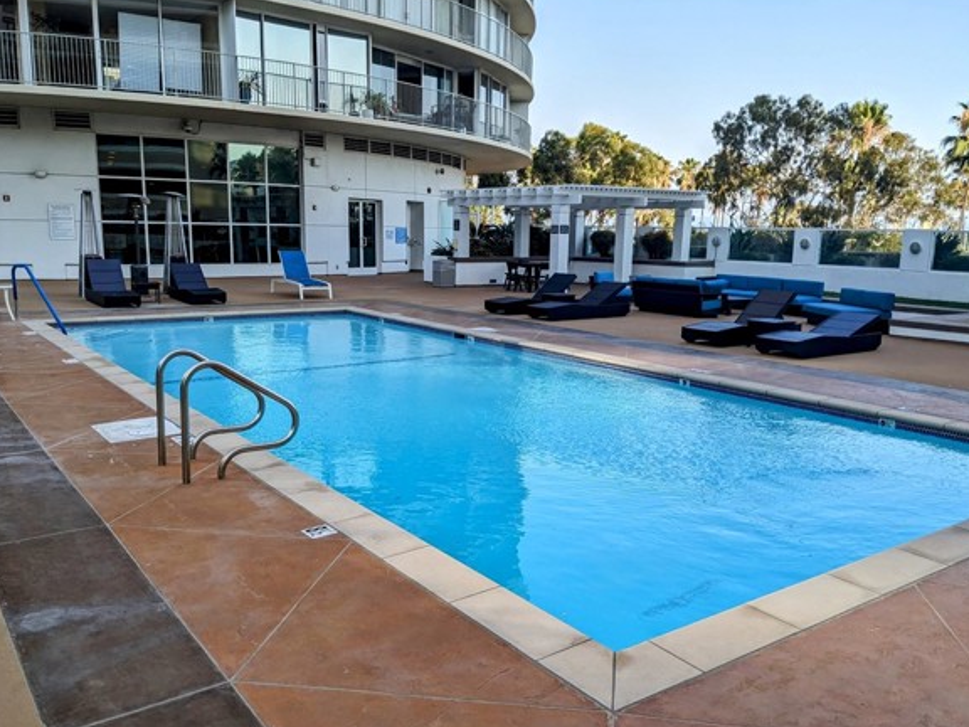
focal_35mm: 30
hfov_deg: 59.9
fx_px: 840
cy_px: 382
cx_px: 505
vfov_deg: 46.8
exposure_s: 1/1949
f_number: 1.73
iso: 60
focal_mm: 4.38
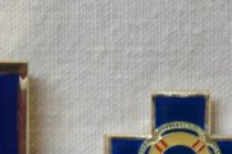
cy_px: 121
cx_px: -58
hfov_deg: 3.9
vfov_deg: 2.6
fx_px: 3356
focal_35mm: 522
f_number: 5.6
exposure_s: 1/30
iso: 720
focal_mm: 105
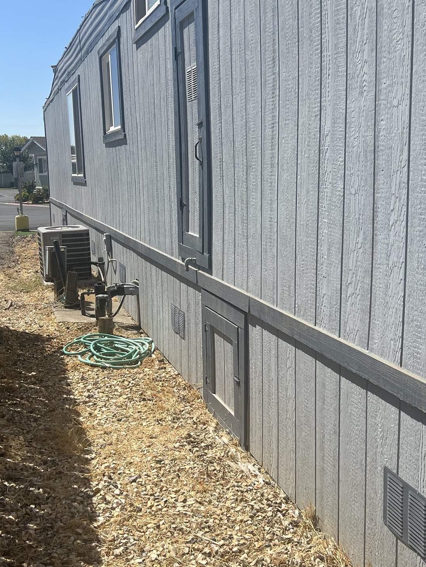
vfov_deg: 44.8
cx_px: 228
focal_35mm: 42
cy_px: 270
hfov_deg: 34.3
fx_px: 689
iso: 50
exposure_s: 1/6211
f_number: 1.5
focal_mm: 5.7
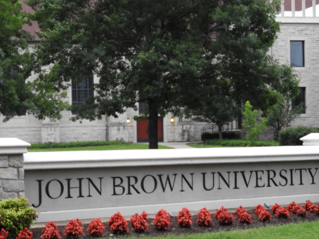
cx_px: 162
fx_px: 949
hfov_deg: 19.1
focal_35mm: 103
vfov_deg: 14.4
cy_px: 121
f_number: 4.8
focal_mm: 17
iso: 320
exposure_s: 1/60
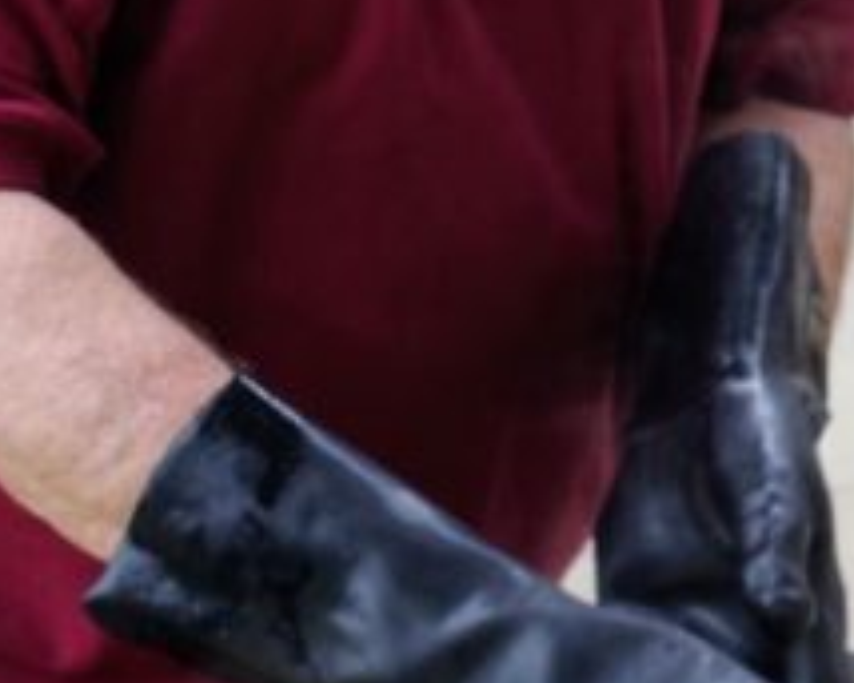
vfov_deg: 6.6
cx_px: 1508
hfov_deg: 8.0
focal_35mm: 234
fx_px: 5912
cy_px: 54
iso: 200
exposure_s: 1/200
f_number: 4.5
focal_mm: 35
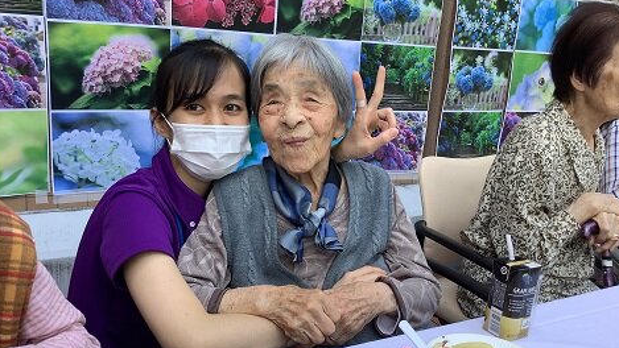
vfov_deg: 32.8
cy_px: 188
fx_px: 591
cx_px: 302
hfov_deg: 55.3
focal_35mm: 36
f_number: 2.4
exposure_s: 1/158
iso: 25
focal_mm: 3.3
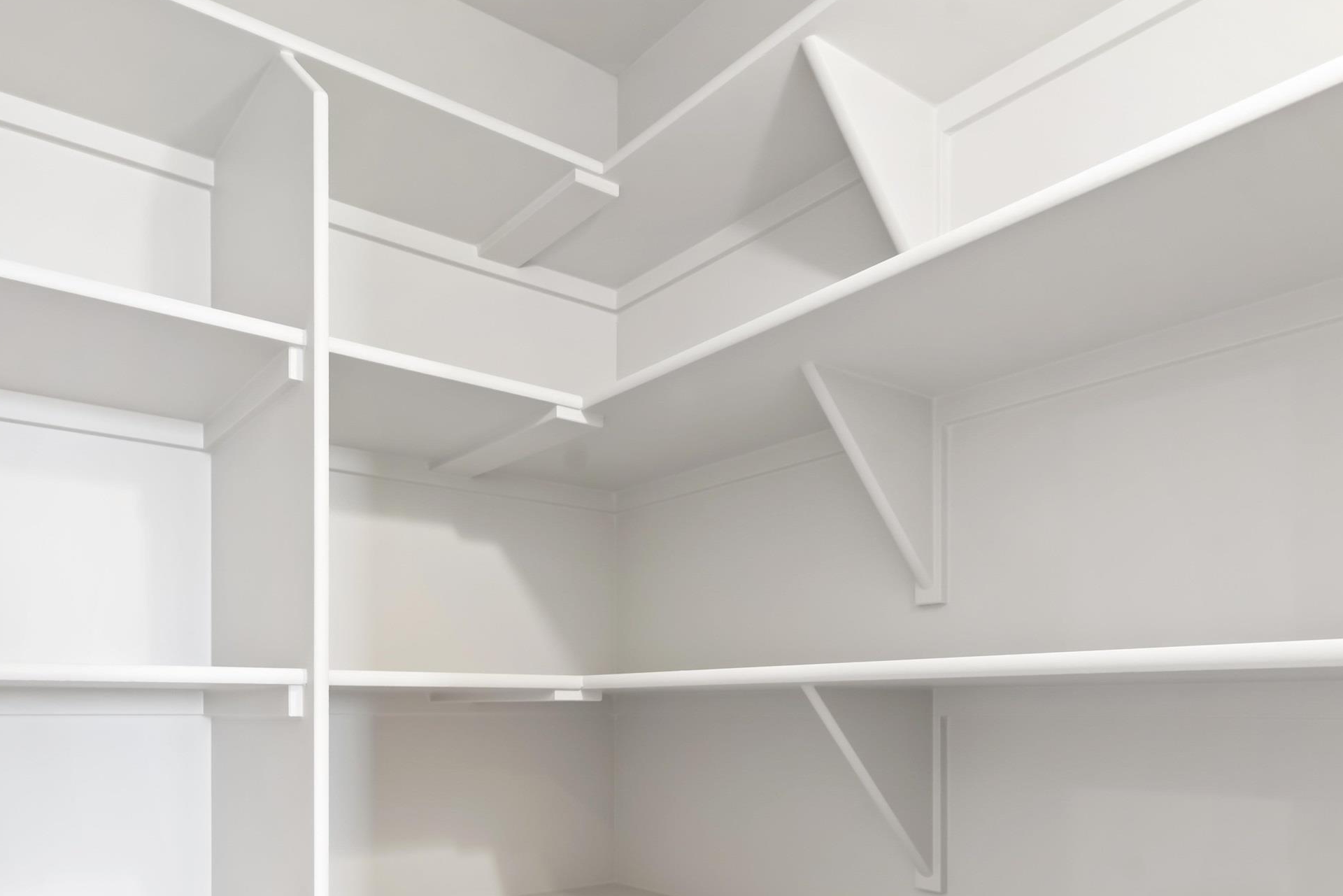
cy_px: 685
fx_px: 895
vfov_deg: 50.7
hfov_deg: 71.6
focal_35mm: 24
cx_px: 451
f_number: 6.3
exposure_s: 1/2.5
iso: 320
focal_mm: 15
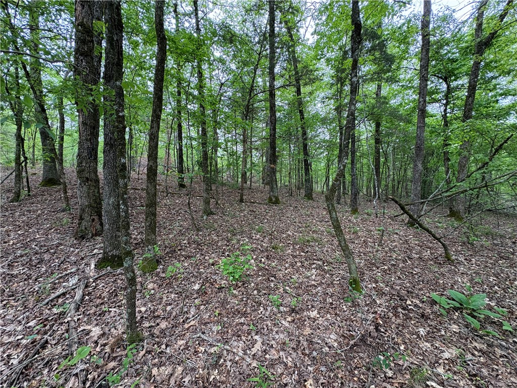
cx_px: 258
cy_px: 194
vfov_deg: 85.7
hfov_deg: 102.1
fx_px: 209
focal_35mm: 14
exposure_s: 1/115
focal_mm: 2.22
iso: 64
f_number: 2.2
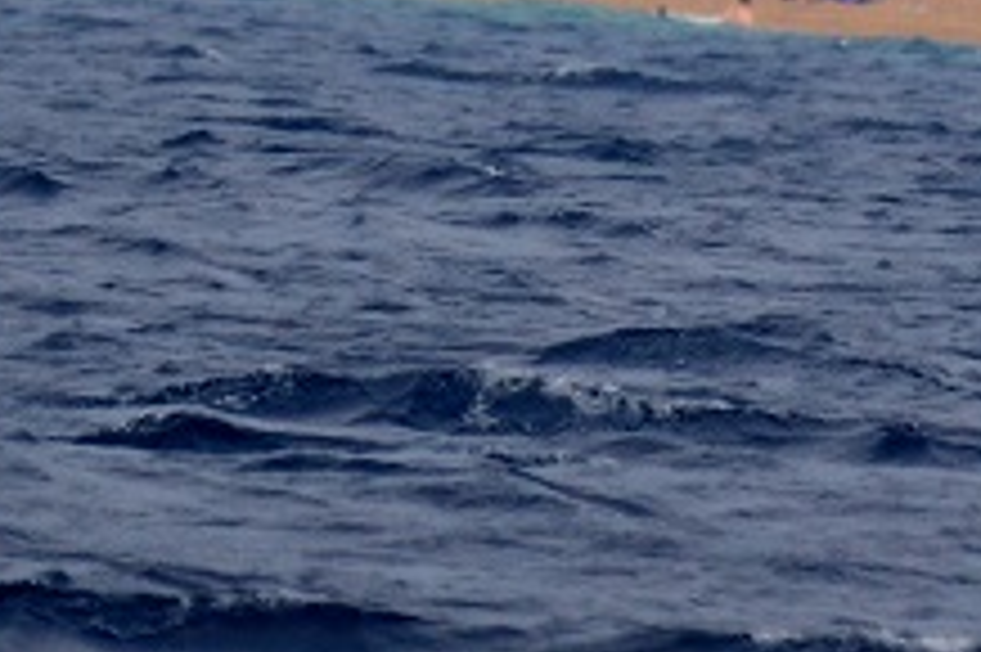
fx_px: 44818
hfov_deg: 1.3
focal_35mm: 1646
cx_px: 956
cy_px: -776
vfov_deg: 0.8
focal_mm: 240
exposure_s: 1/1600
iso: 400
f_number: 5.6
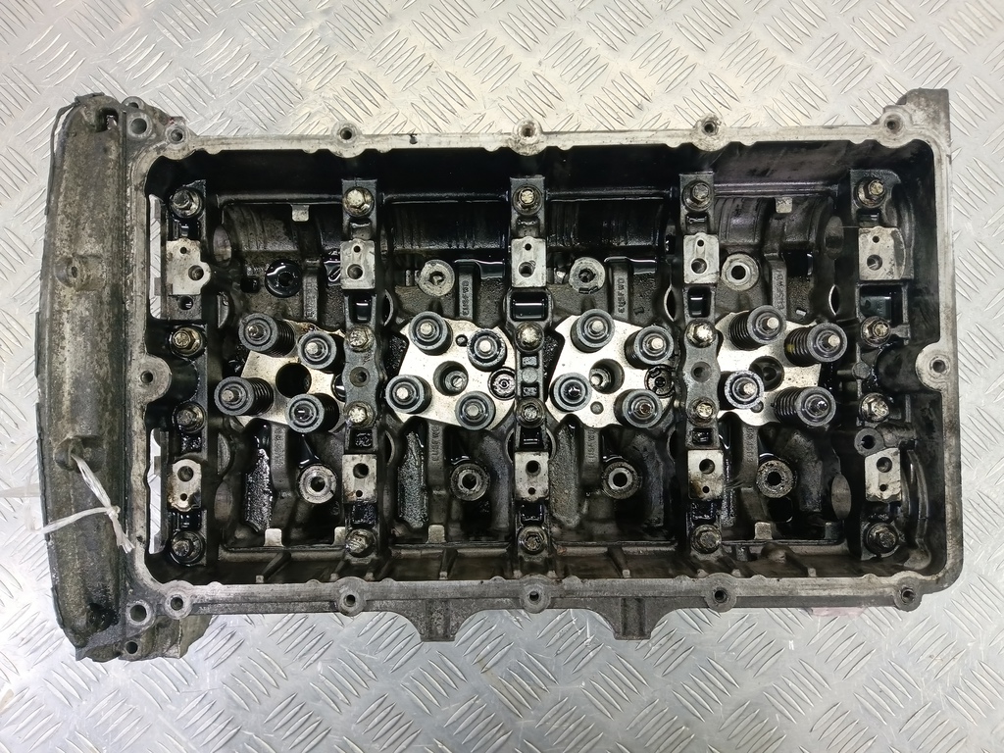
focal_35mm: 23
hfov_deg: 73.9
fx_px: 667
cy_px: 376
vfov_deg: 58.9
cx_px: 502
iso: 209
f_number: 1.6
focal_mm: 4.11
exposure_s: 1/50
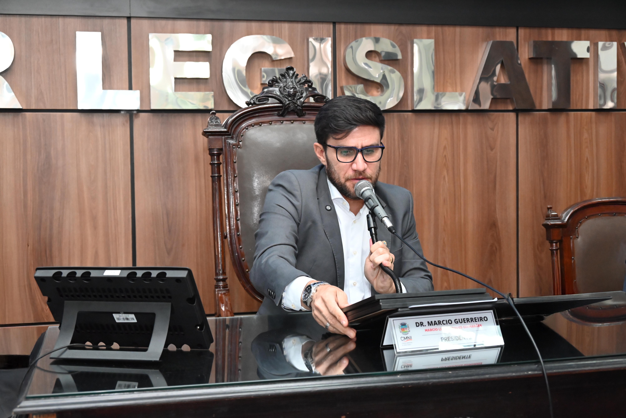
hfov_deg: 41.1
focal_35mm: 48
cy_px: 209
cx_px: 313
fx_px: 835
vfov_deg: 28.1
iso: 5000
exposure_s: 1/60
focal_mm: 48
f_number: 5.3
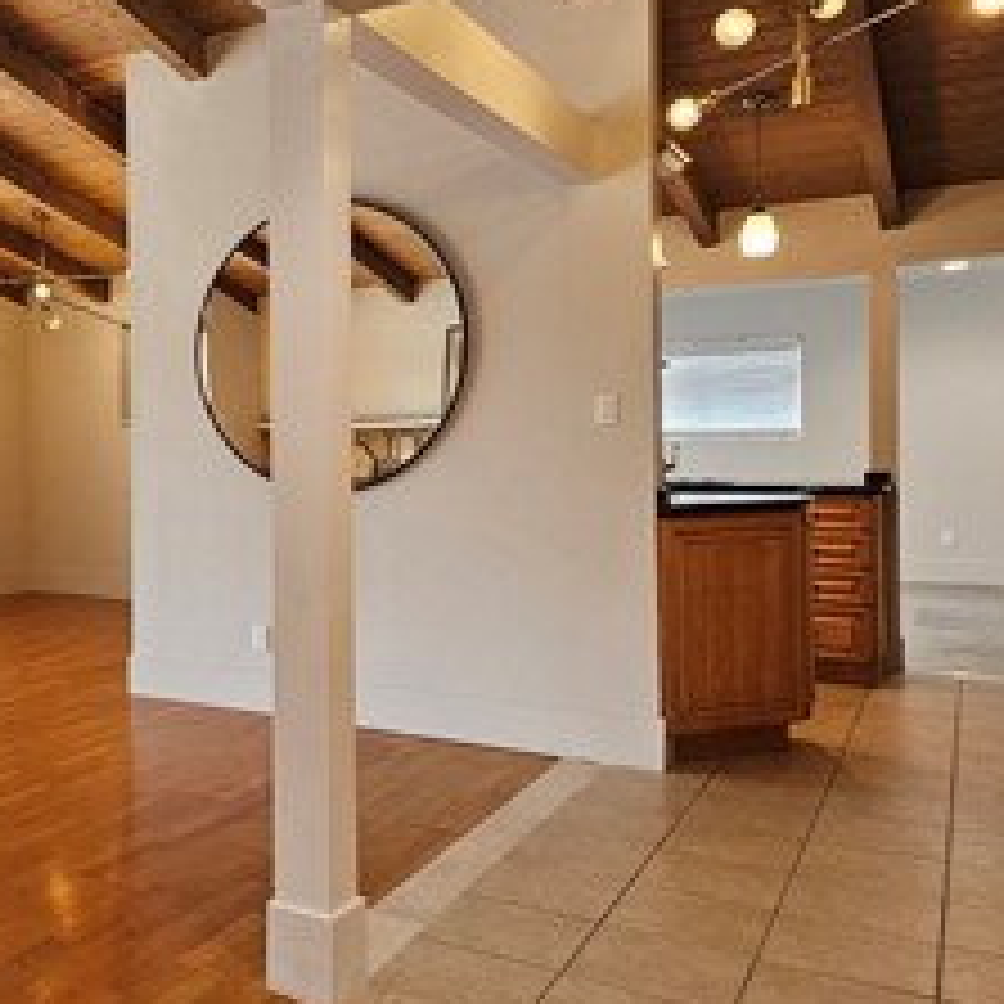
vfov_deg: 49.6
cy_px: 441
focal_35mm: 33
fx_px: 1083
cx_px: 86
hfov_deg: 44.8
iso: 100
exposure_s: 1/60
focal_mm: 2.2
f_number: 2.2
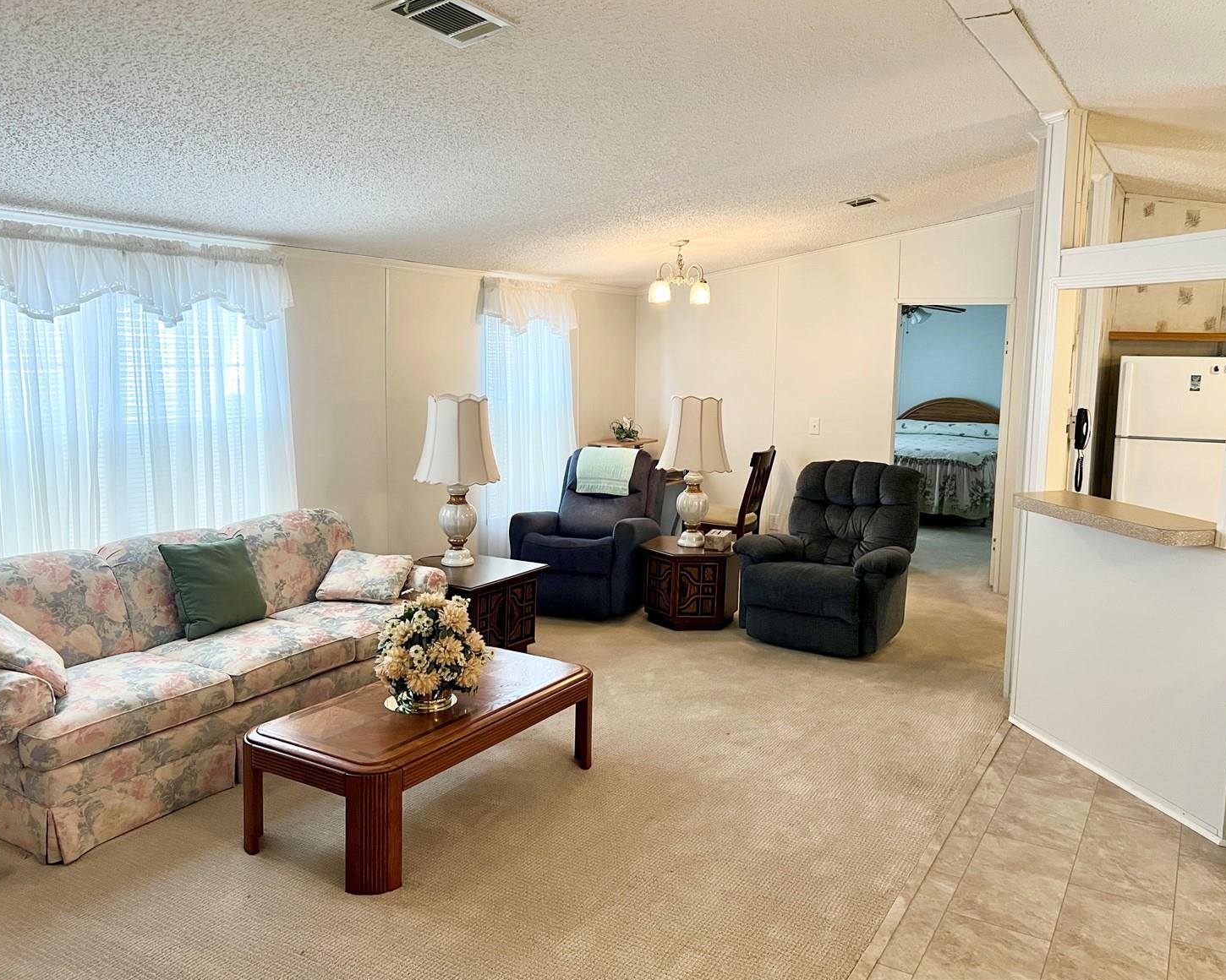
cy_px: 478
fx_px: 1016
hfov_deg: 62.1
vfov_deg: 51.5
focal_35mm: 28
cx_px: 656
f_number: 1.5
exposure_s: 1/60
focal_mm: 5.7
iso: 100
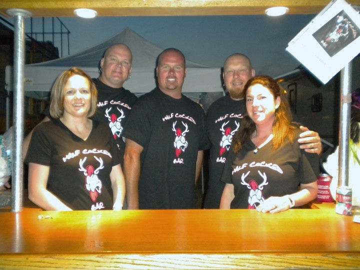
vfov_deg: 40.7
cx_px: 180
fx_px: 364
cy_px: 135
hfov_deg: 52.6
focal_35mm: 35
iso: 400
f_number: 3.1
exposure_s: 1/30
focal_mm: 6.3
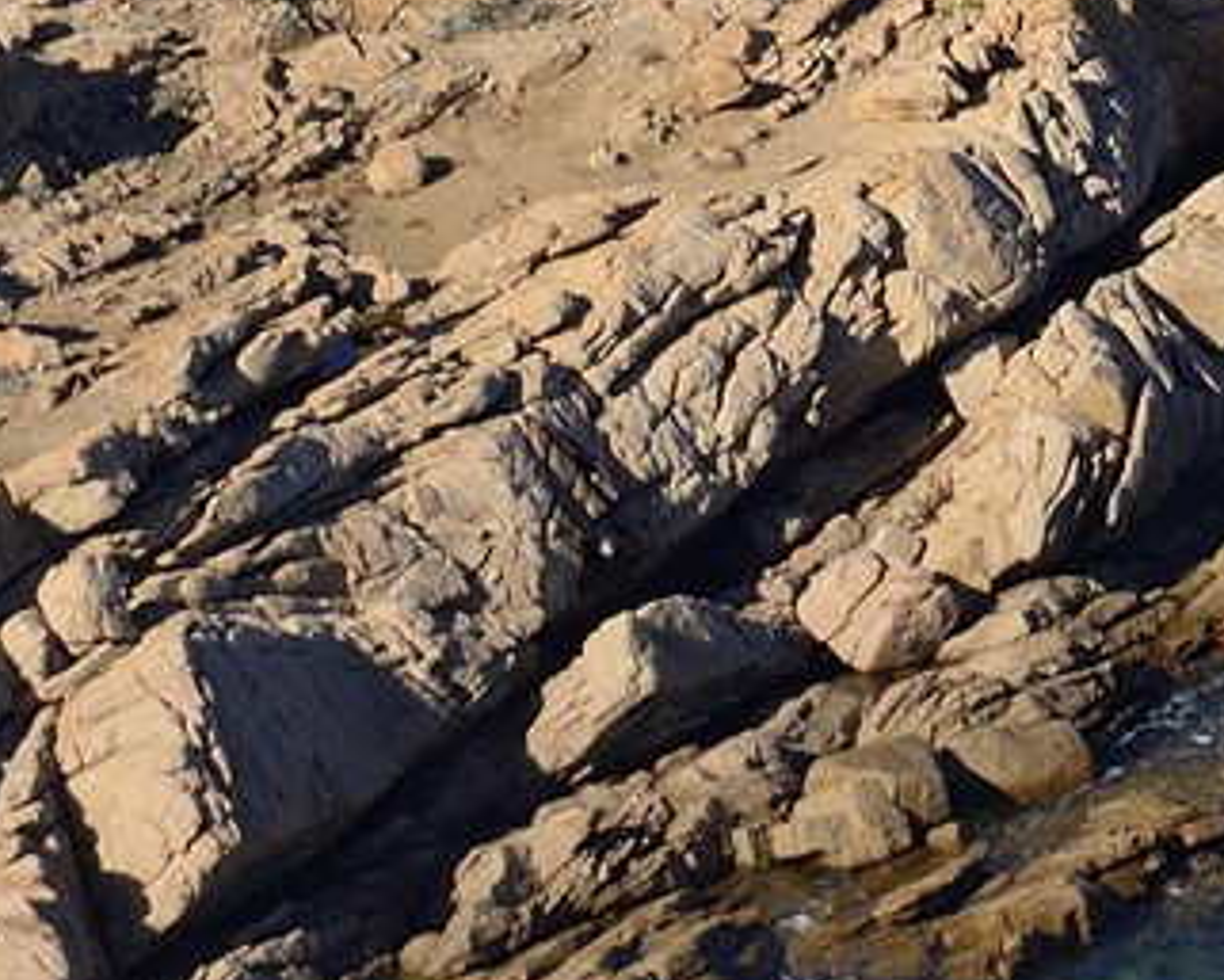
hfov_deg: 2.1
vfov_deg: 1.7
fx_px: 33845
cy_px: -1617
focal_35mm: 934
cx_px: 1823
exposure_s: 1/1000
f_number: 8
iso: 400
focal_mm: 200
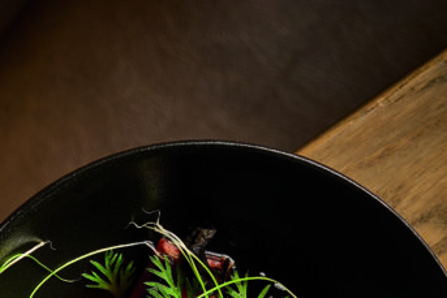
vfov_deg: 5.1
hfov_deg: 7.6
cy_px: 407
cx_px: 56
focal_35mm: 270
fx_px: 3354
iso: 100
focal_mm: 90
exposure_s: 1/125
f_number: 9
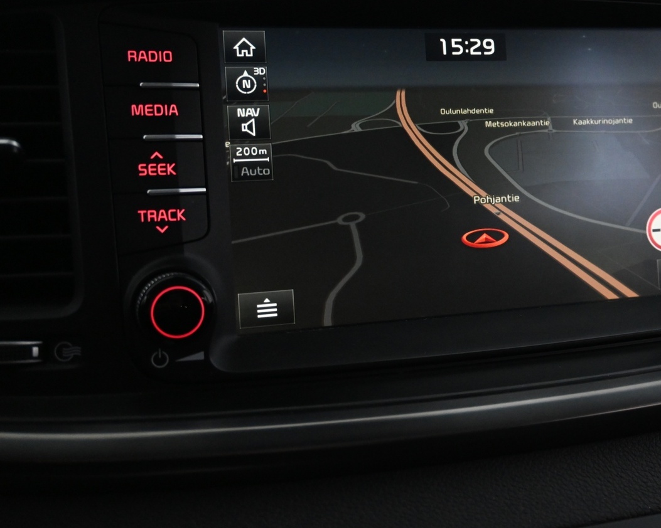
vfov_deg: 28.5
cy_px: 200
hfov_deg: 34.6
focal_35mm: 53
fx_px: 1038
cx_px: 488
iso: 2500
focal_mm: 24.5
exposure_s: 1/40
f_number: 4.2
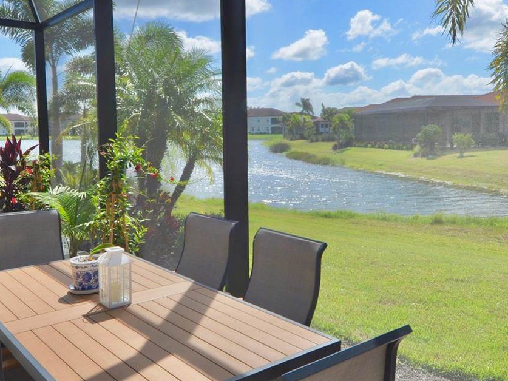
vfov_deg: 42.8
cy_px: 163
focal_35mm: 33
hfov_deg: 55.3
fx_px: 484
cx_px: 240
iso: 110
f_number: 8
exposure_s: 1/250
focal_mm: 12
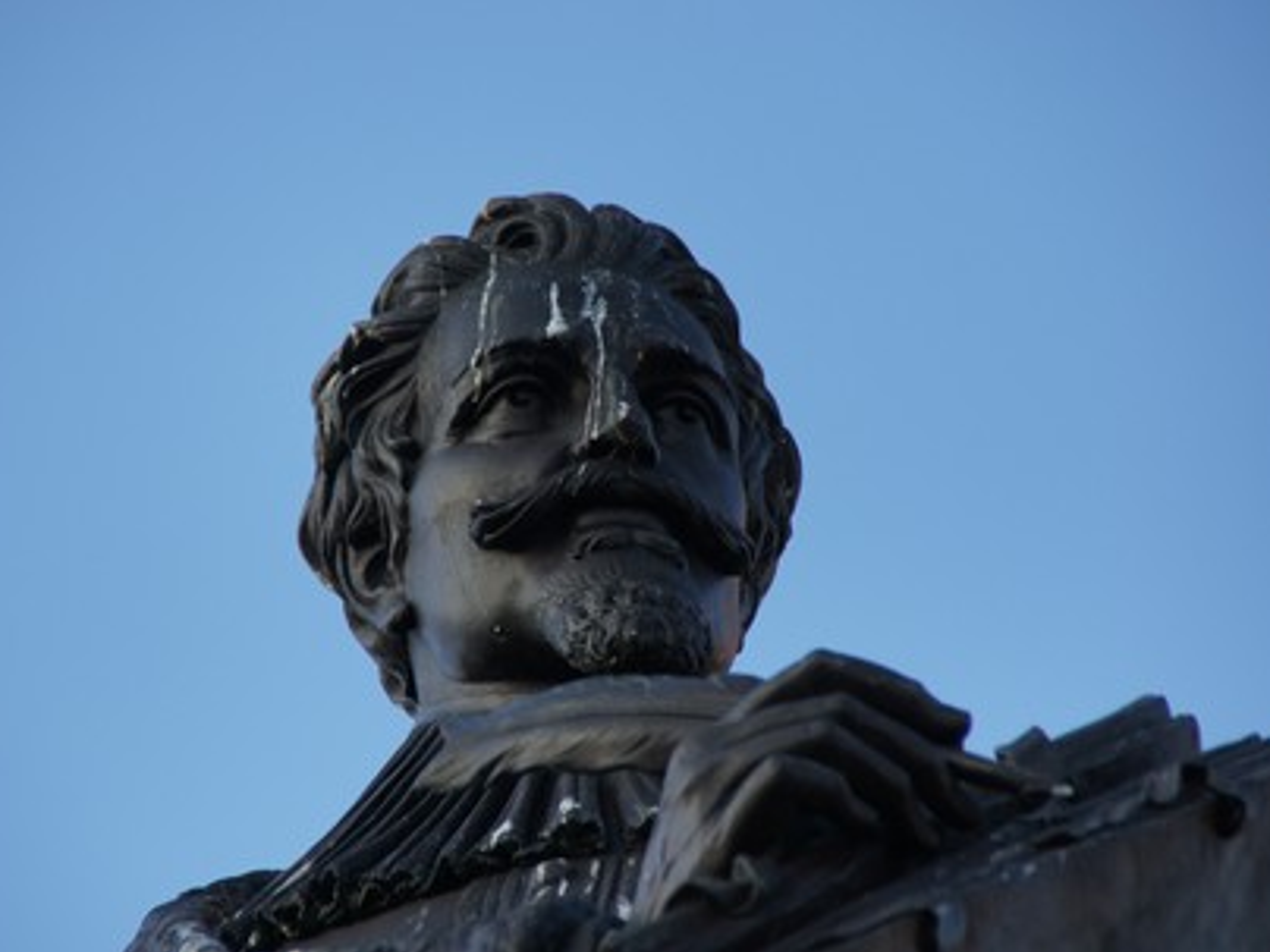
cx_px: 582
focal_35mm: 328
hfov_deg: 6.0
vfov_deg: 4.5
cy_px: 476
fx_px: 12034
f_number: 6.3
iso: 250
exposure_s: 1/320
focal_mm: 200
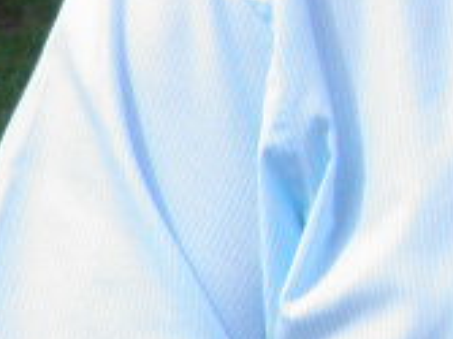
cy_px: -16
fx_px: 2812
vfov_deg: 6.9
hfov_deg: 7.9
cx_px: 1394
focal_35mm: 215
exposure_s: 1/320
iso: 50
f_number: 5.7
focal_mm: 4.9
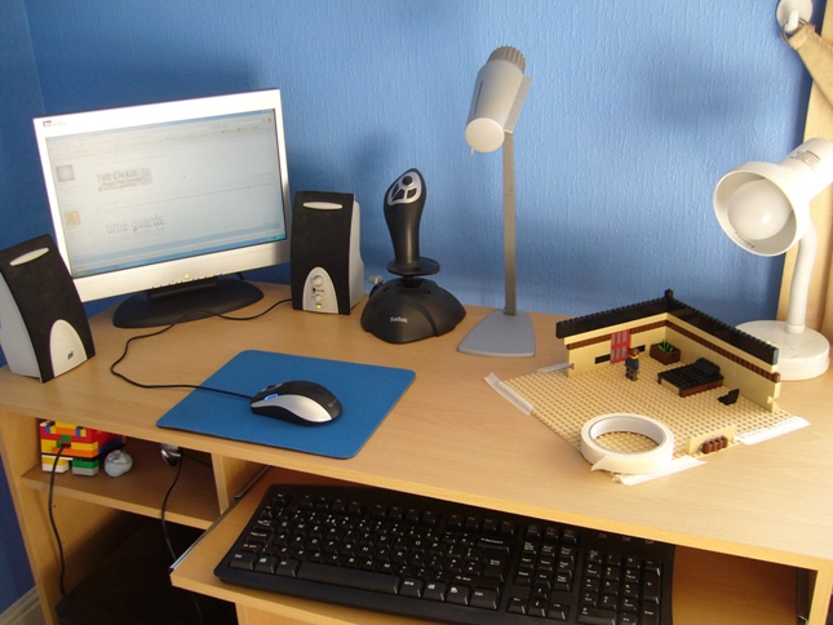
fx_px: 842
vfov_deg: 40.7
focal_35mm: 35
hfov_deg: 52.6
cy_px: 312
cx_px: 416
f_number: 2.8
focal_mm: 5.8
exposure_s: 1/20
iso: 100
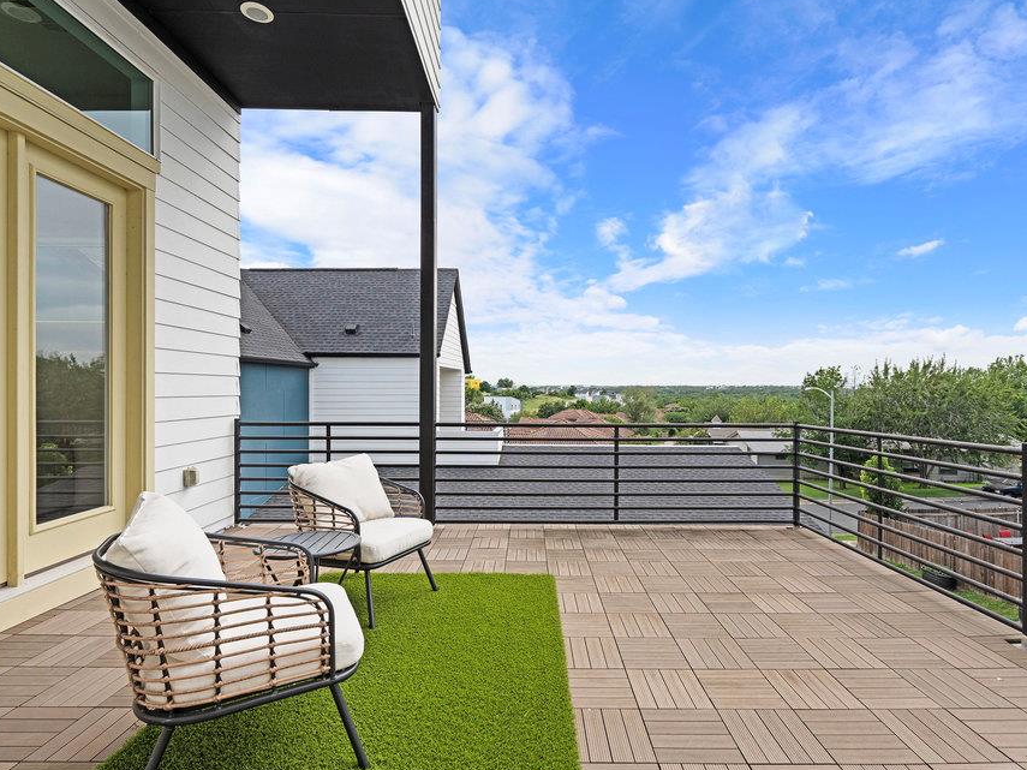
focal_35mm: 18
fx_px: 534
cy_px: 387
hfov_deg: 87.7
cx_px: 535
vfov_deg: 71.6
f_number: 8
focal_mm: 16
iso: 320
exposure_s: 1/125
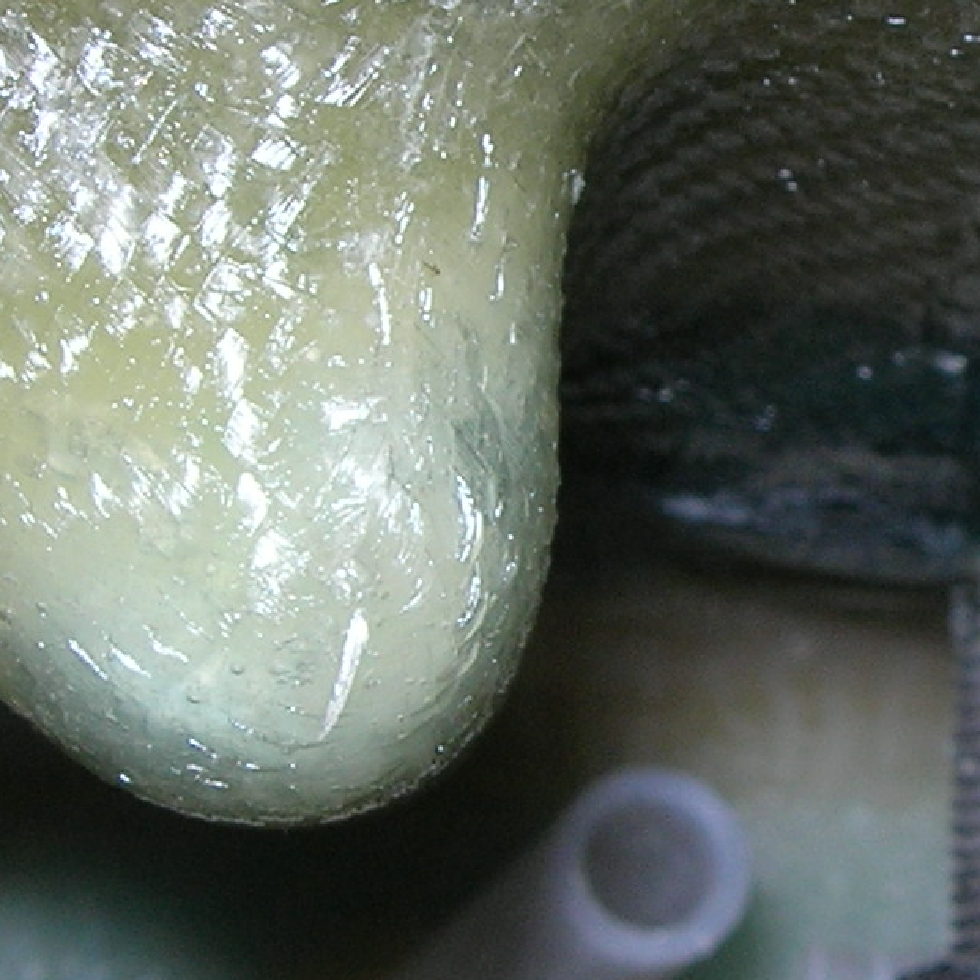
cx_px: 1089
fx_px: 4484
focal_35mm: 140
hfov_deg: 12.3
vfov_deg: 12.5
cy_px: 473
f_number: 4.8
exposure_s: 1/60.1
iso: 64
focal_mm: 7.8
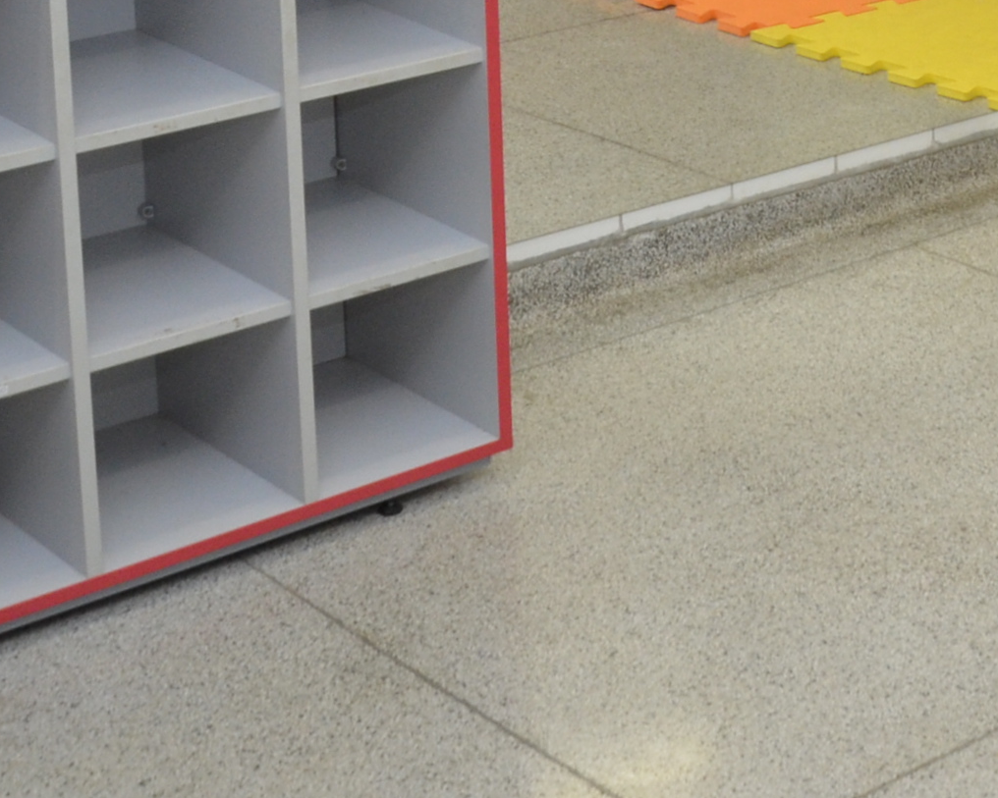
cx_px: 1335
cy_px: -304
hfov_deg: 19.1
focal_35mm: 92
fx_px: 2718
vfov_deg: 15.7
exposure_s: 1/60
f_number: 7.1
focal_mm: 18
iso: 800
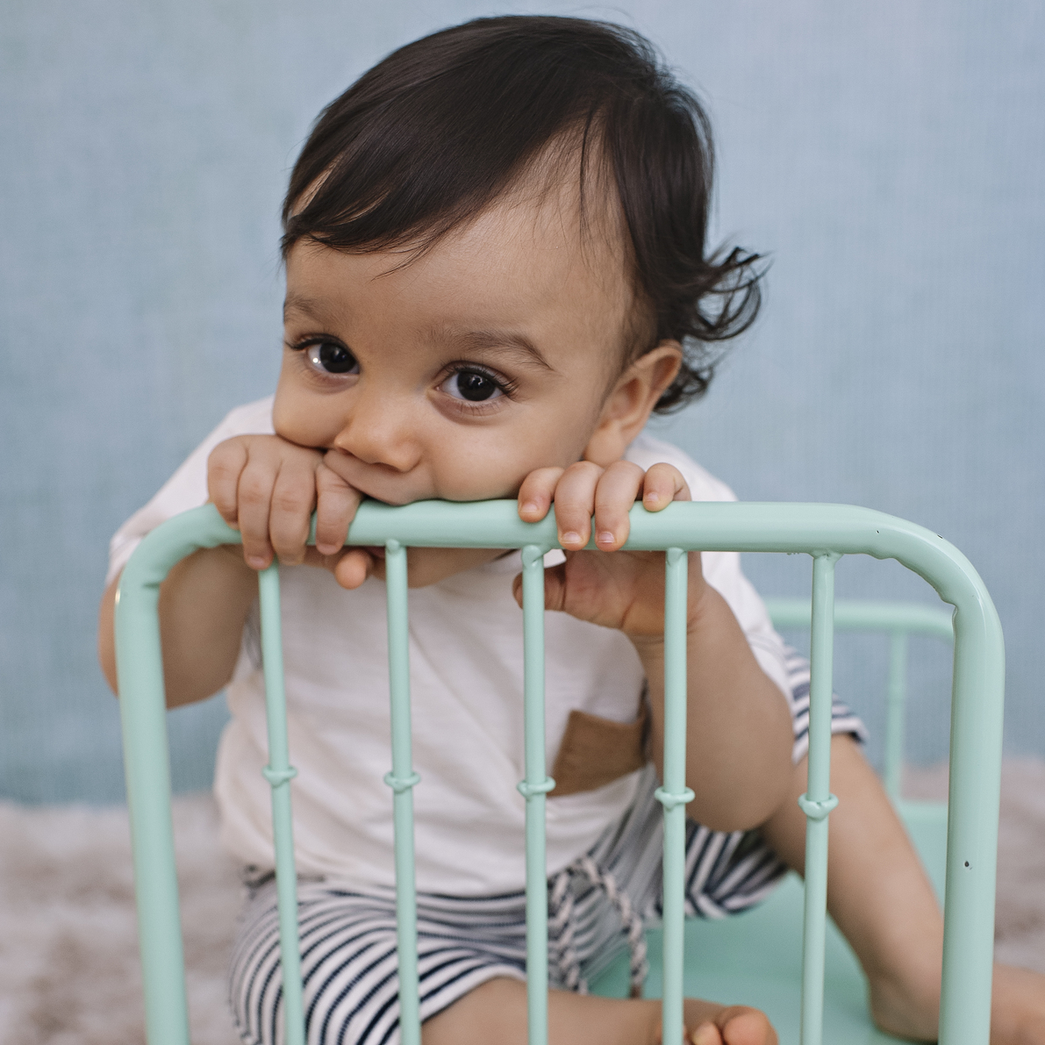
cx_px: 525
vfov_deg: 37.1
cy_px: 706
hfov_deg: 37.6
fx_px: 1537
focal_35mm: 45
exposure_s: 1/200
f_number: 3.5
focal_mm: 35
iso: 640
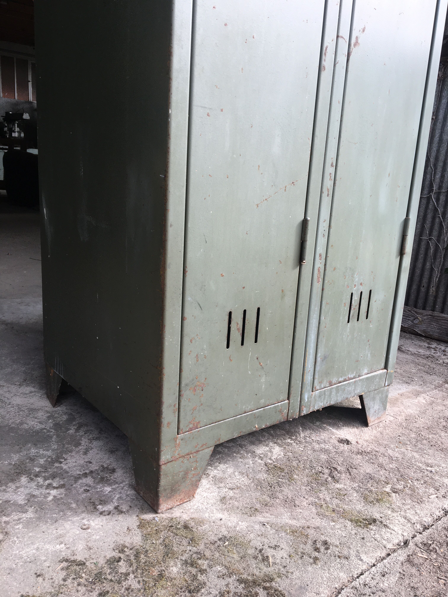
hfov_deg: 48.2
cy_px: 298
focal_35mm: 29
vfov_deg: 61.7
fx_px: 500
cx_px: 224
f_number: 2.2
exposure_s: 1/195
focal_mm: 4.15
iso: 25
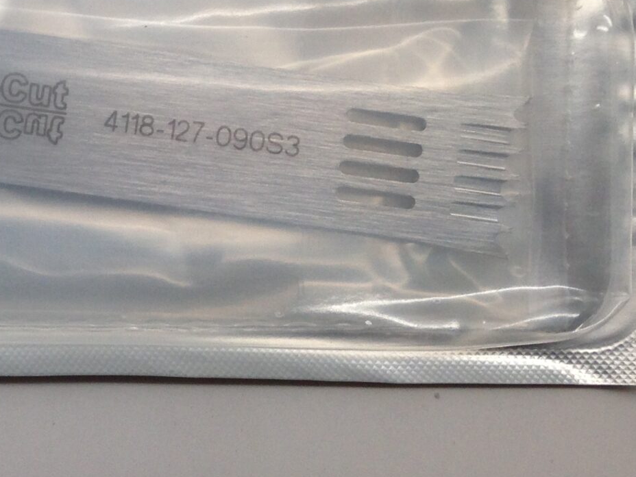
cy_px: 100
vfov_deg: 16.1
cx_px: -71
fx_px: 1672
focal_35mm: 91
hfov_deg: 20.5
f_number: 2.4
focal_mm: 4.12
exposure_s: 1/60
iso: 50
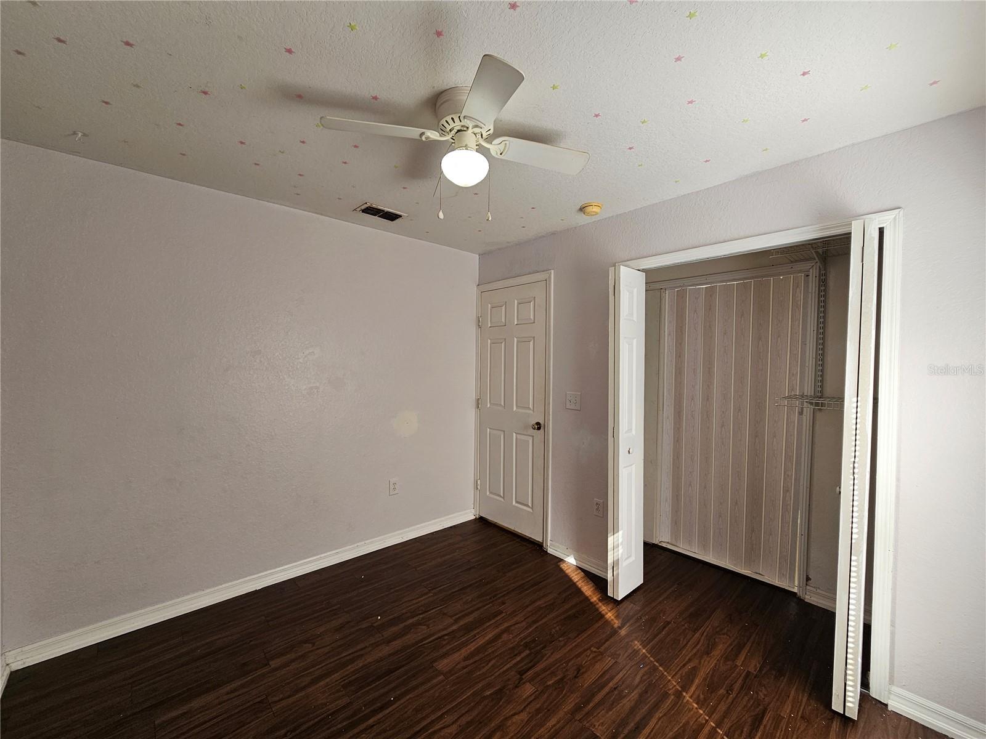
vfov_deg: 89.9
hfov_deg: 106.2
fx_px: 370
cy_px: 370
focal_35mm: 13
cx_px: 493
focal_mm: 2.2
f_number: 2.2
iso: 50
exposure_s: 1/120
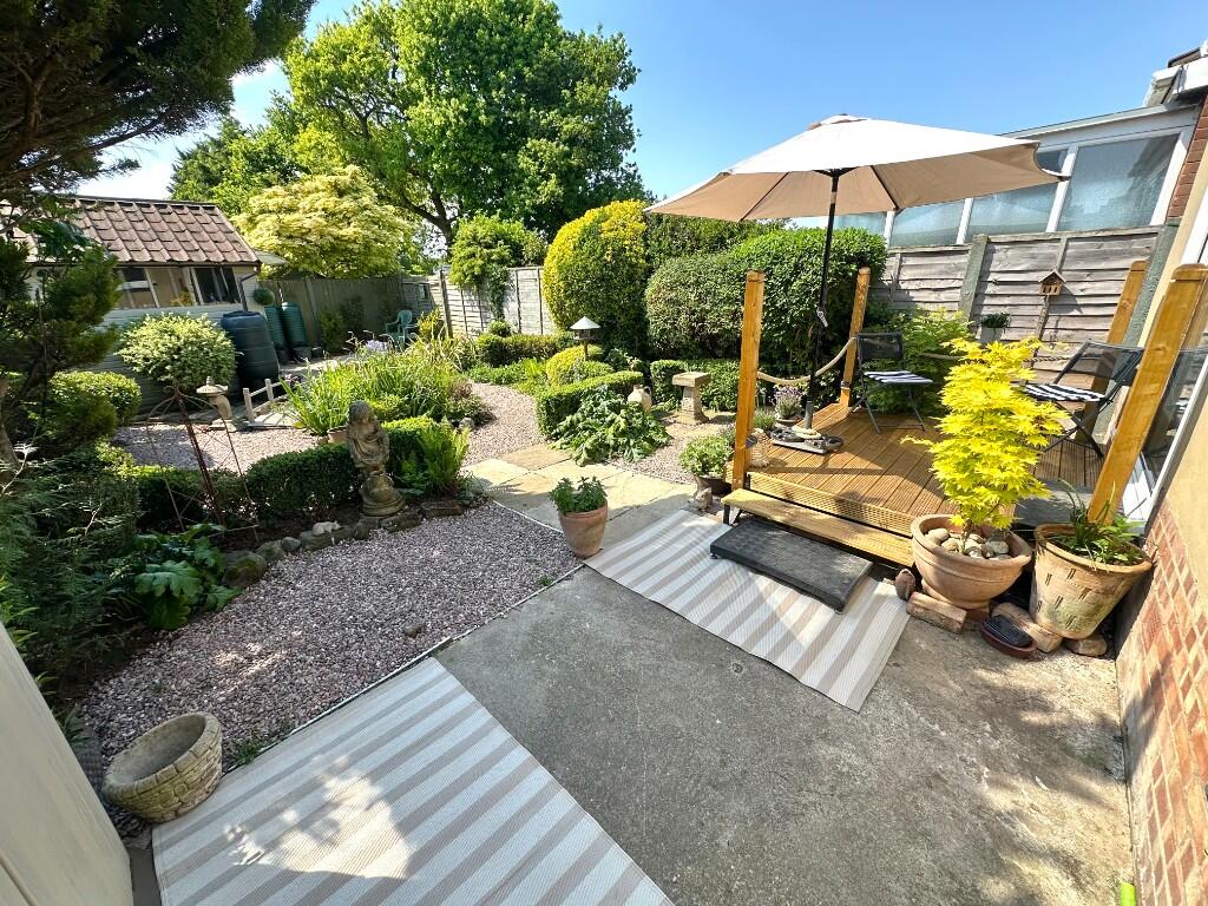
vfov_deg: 85.7
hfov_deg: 102.1
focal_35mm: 14
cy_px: 453
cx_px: 604
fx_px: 489
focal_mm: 2.22
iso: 40
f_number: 2.2
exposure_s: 1/540
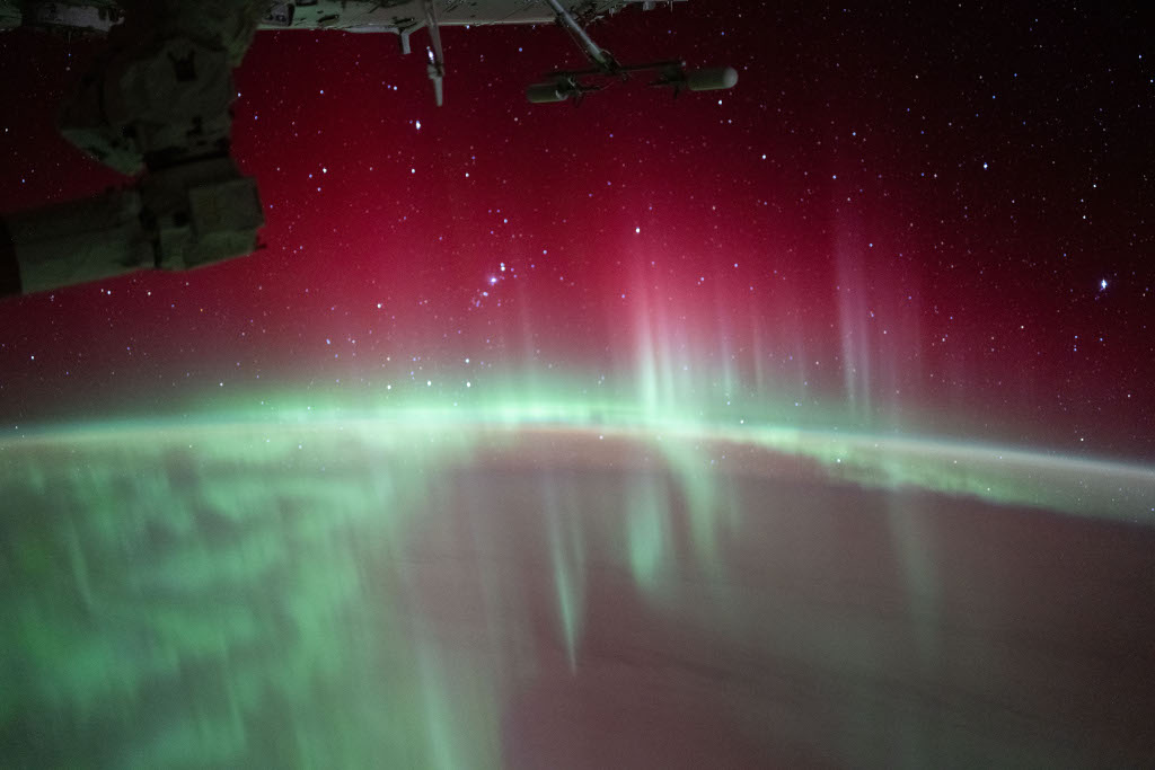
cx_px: 578
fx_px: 1604
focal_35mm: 50
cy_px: 385
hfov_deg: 39.6
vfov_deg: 27.0
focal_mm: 50
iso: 8000
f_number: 1.2
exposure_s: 1/2
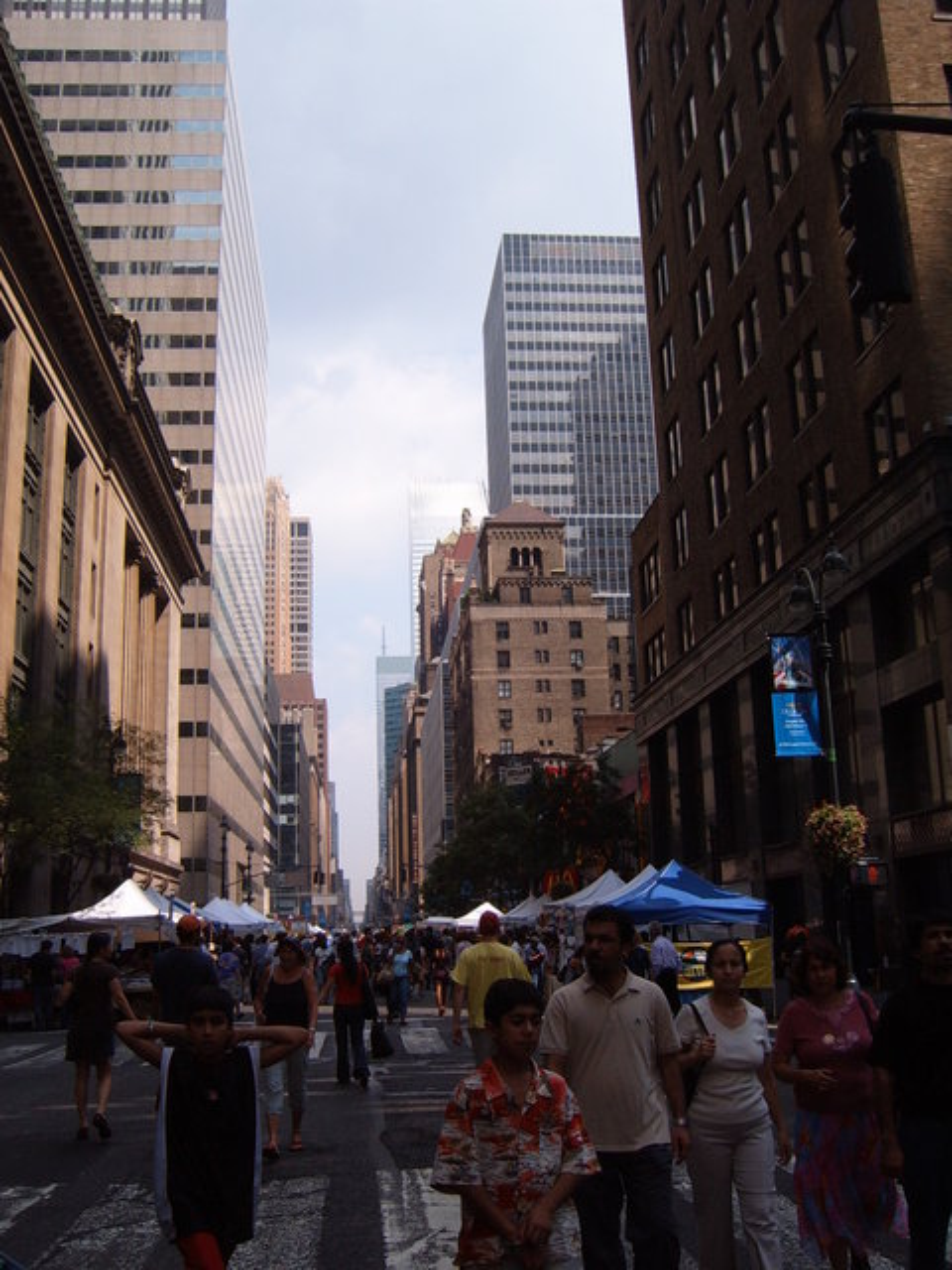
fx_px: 1357
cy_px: 635
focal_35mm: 37
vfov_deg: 50.1
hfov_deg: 38.7
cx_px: 476
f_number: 6
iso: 63
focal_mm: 6.2
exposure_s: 1/250
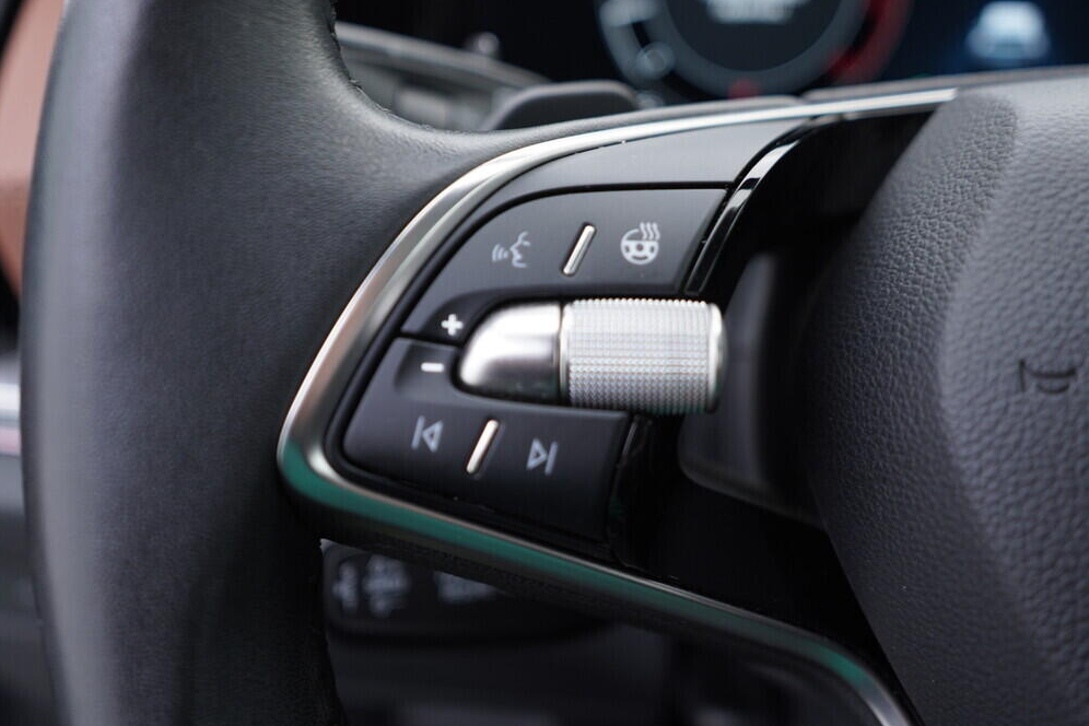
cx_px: 558
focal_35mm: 37
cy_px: 354
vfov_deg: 35.9
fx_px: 1119
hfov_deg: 51.9
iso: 200
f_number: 2.8
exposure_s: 1/40
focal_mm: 24
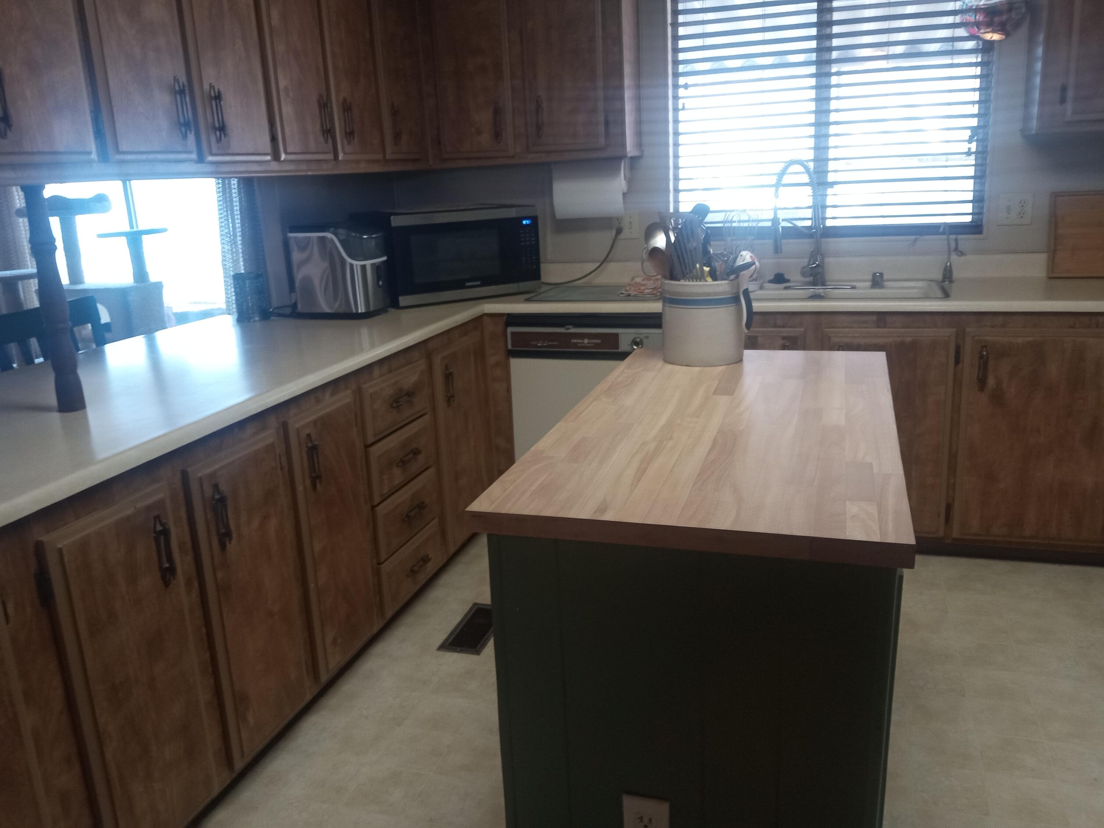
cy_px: 414
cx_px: 552
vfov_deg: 49.7
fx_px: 893
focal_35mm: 28
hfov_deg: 63.4
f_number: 2.2
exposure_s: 1/30
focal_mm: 3.71
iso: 353
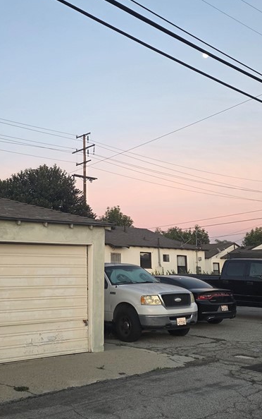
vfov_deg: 47.1
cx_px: 106
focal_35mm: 42
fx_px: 479
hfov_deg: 30.5
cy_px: 183
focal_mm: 6.3
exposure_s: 1/180
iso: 160
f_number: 1.7
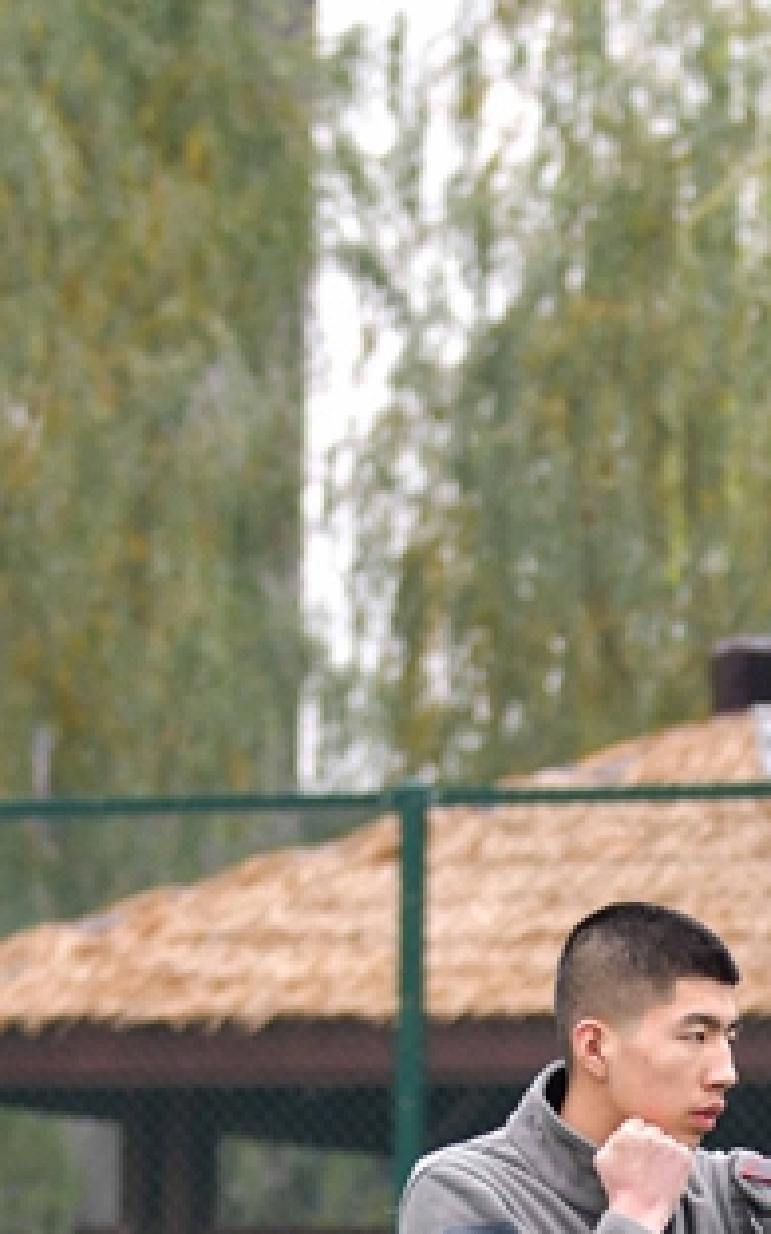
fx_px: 9212
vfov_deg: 7.6
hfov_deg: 4.8
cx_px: 870
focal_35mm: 274
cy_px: 1234
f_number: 2.8
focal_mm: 70
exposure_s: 1/320
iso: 320
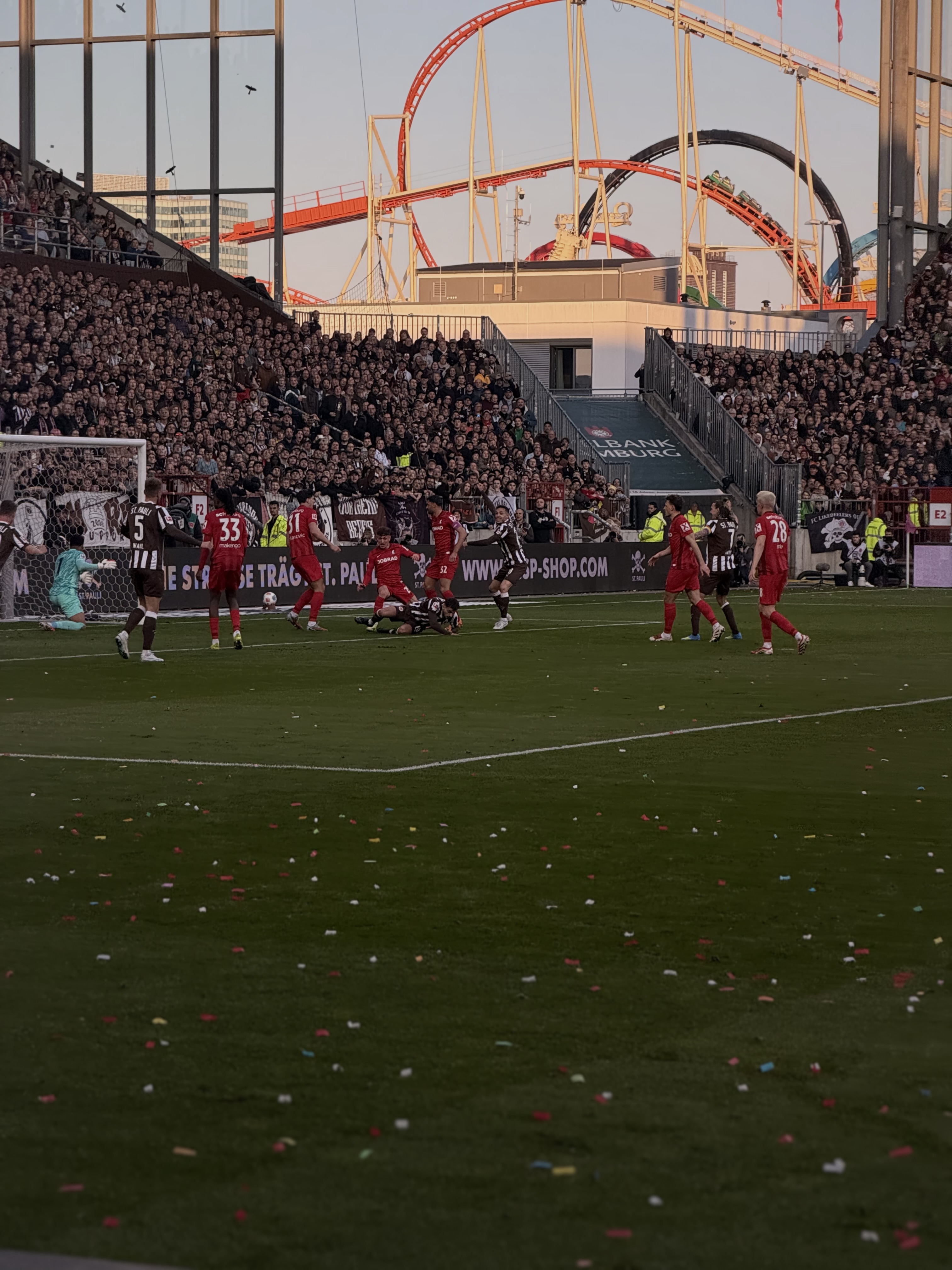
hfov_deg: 14.8
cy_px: 635
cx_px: 476
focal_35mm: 100
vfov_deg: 19.6
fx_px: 3667
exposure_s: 1/408
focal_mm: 16.89
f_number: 2.8
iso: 50
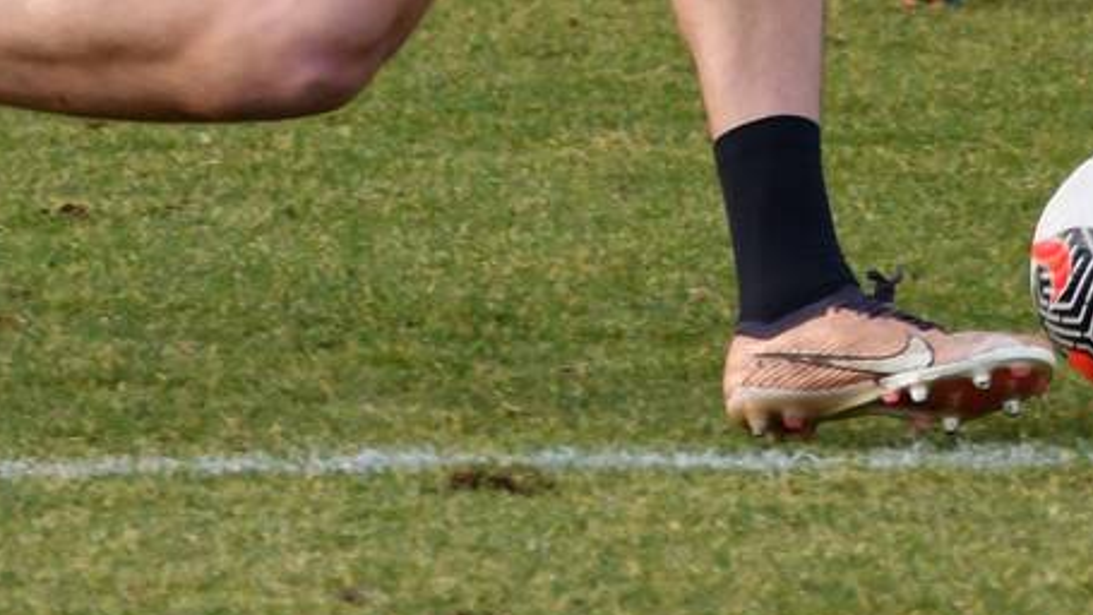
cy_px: -428
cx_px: 627
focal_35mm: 1126
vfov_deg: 1.1
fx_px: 32636
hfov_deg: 1.9
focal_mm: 170
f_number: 5
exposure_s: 1/1000
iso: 560
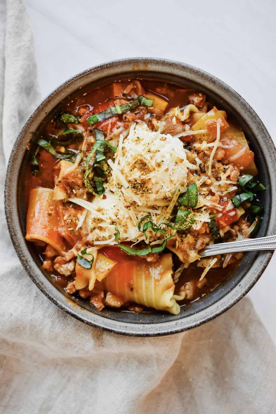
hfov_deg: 29.9
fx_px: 517
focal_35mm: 45
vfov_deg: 43.6
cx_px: 138
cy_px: 207
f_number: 4.5
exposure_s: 1/80
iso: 400
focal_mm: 30
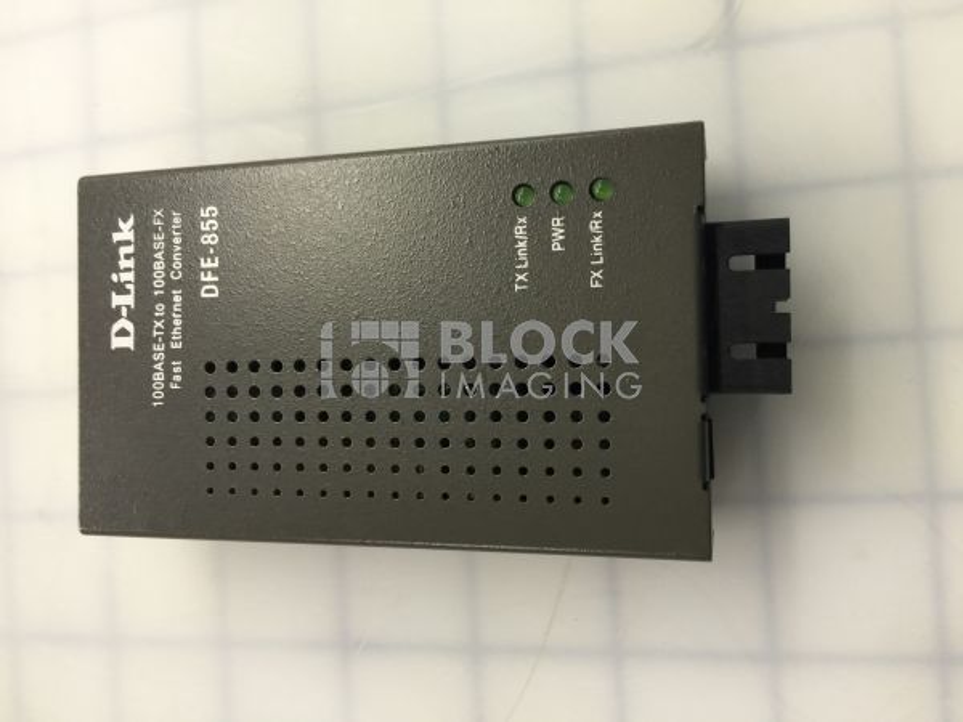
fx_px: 807
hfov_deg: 61.7
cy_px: 361
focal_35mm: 29
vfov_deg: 48.2
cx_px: 482
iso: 50
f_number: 2.2
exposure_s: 1/15
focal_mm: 4.15
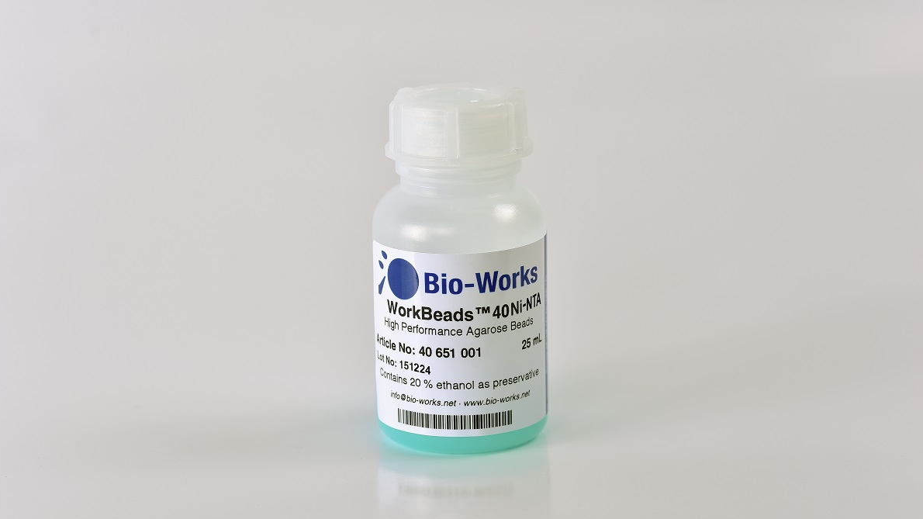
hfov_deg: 19.3
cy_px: 273
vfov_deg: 10.9
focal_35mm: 111
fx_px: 2716
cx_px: 460
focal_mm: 105
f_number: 8
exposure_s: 1/160
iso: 50
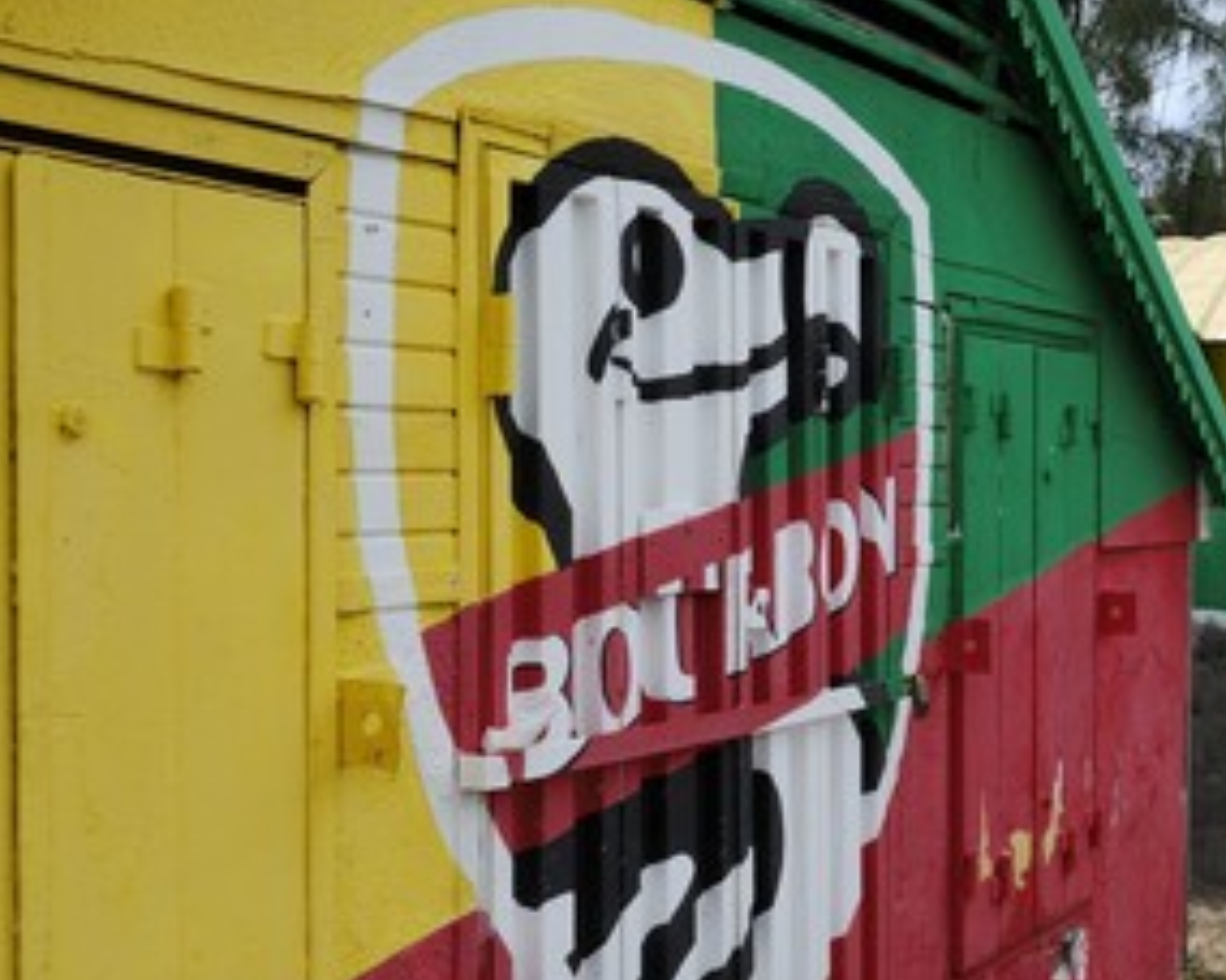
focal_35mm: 47
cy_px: 520
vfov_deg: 32.1
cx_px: 886
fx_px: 1705
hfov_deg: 38.7
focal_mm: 34
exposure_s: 1/160
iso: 200
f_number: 16
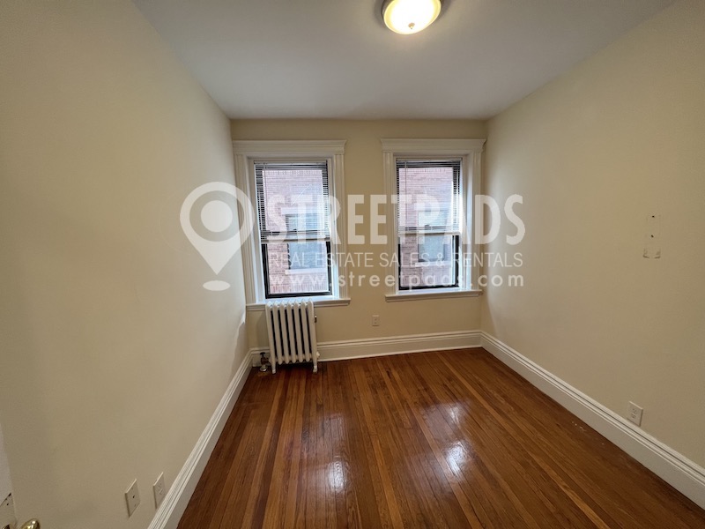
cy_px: 264
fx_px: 265
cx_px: 352
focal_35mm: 13
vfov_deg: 89.9
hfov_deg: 106.2
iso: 125
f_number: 1.8
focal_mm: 1.57
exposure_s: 1/120
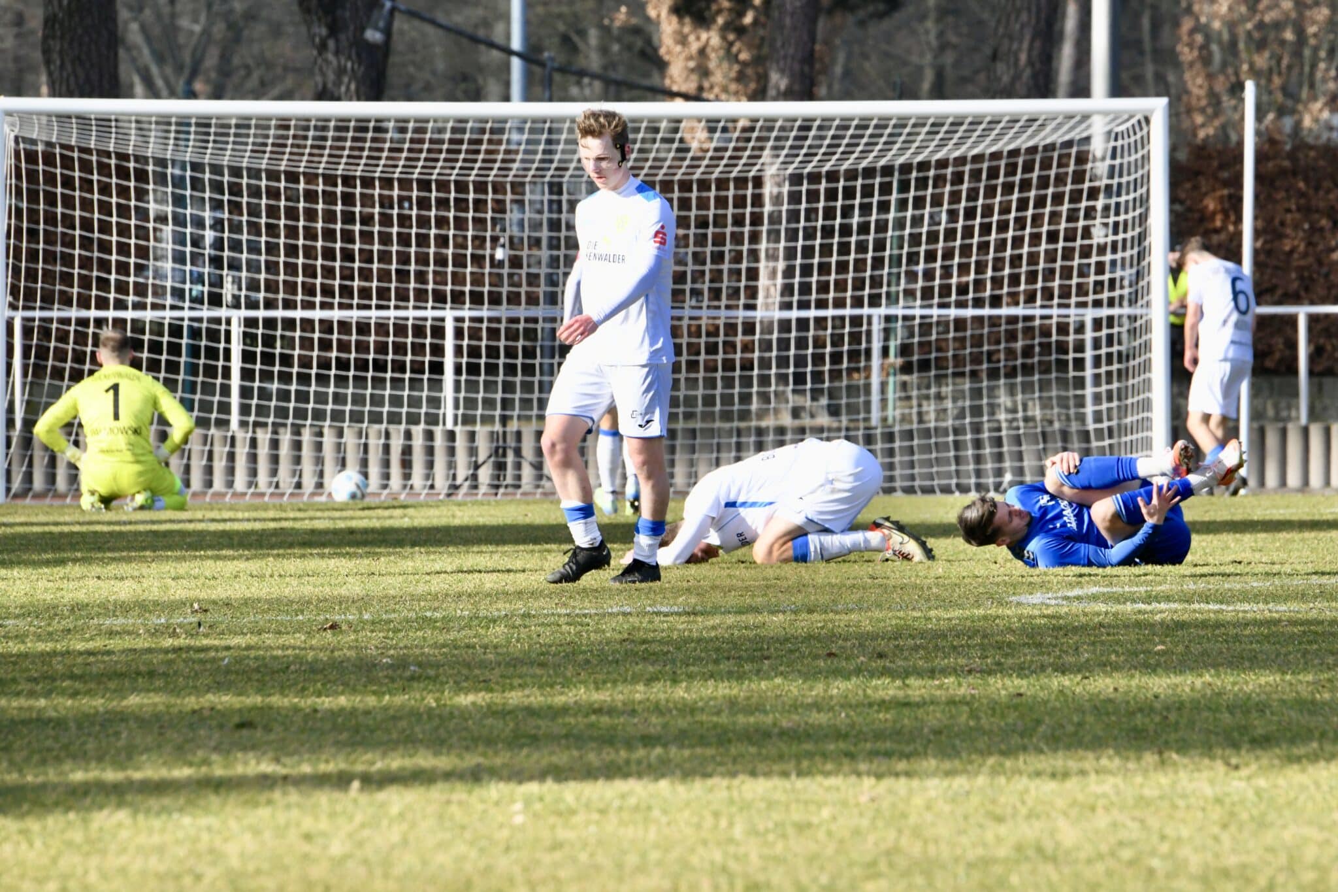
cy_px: 446
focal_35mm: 400
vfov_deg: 3.4
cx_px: 669
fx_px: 14864
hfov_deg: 5.2
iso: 3200
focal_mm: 400
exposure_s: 1/1600
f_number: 11
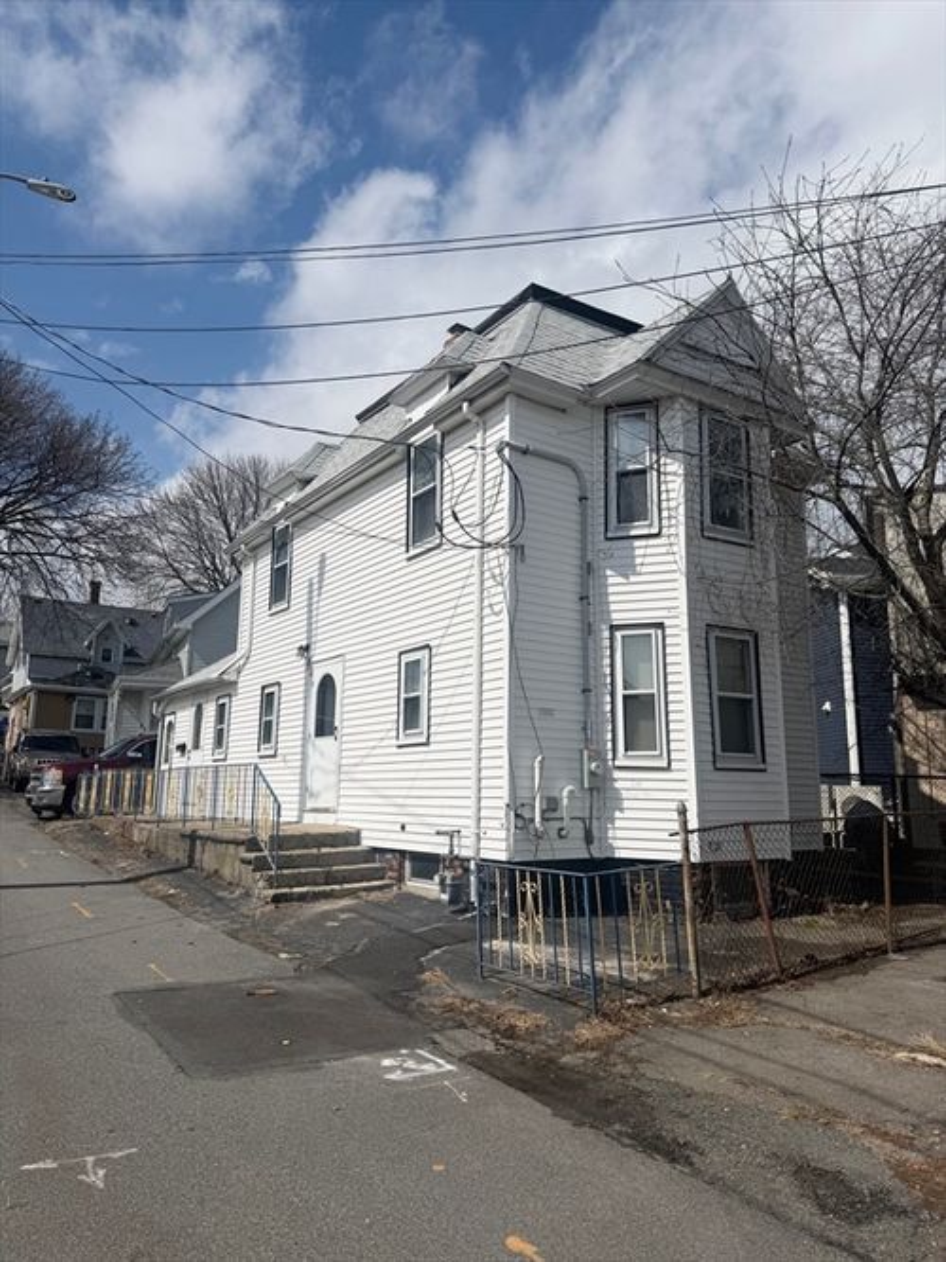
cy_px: 631
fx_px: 875
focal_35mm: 24
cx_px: 473
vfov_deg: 71.6
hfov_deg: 56.8
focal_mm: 6.76
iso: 80
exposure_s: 1/11905
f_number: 1.78
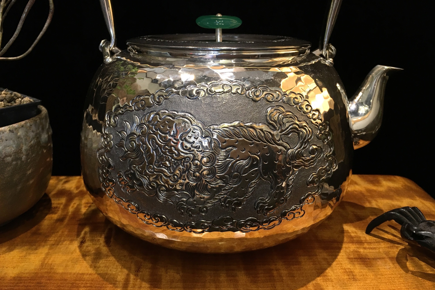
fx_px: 375
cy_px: 126
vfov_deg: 42.2
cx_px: 220
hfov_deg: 60.3
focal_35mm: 31
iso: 80
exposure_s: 1/30
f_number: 2.2
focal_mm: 4.15
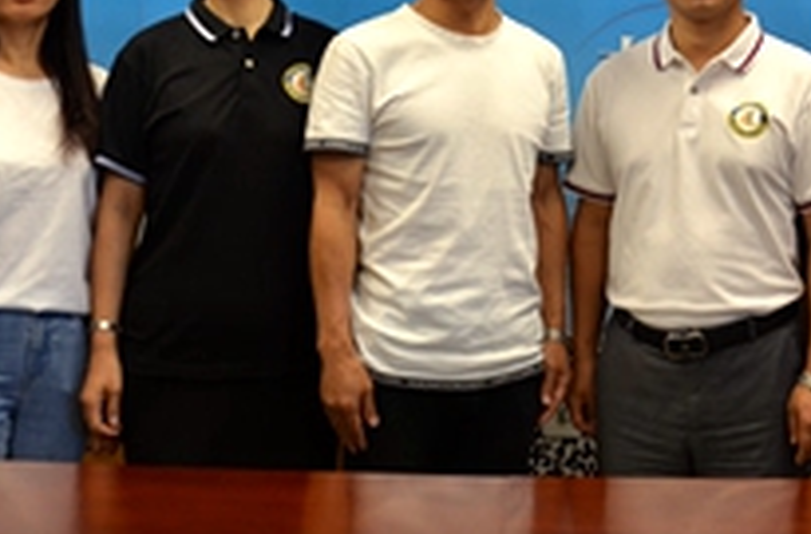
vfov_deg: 19.3
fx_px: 1481
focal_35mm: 66
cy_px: -101
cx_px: 558
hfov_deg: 30.3
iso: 400
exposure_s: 1/60
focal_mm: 18
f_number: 4
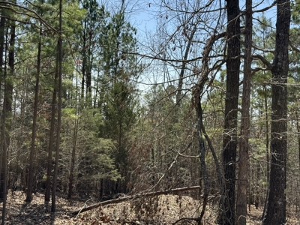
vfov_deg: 30.3
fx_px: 416
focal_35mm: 48
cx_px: 150
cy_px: 112
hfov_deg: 39.7
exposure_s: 1/2762
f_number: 1.78
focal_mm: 6.76
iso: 100
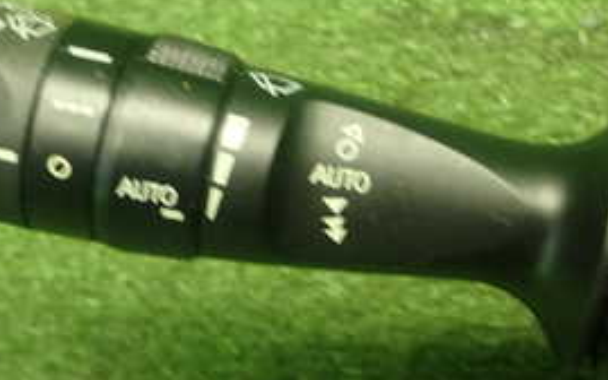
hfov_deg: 28.8
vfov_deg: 18.3
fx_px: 1176
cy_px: 192
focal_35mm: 71
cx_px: 389
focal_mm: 5.4
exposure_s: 1/30
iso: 400
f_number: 2.3
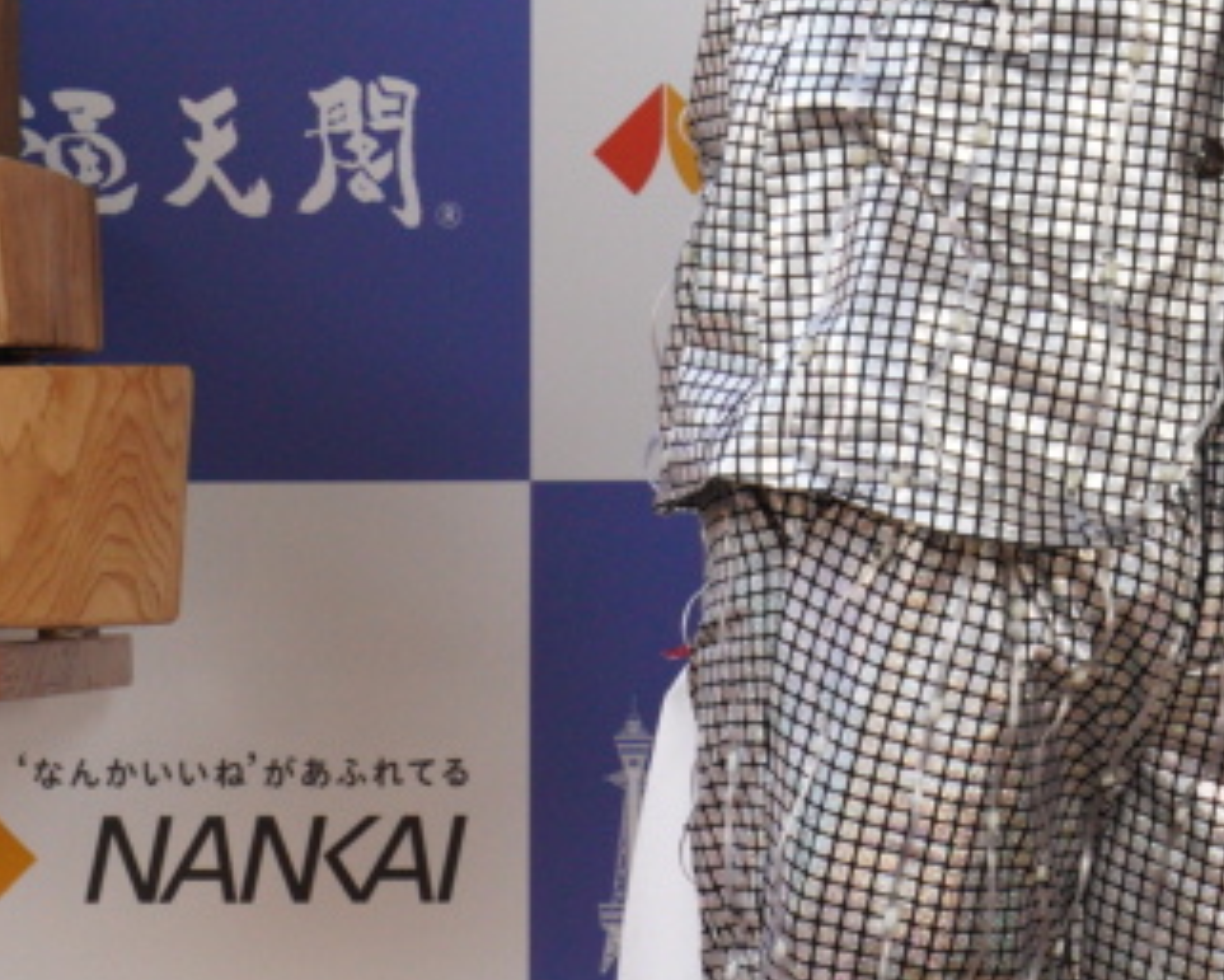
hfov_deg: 6.7
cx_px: 1422
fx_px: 10436
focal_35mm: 288
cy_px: -469
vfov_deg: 5.3
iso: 1000
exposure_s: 1/200
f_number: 7.1
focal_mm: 61
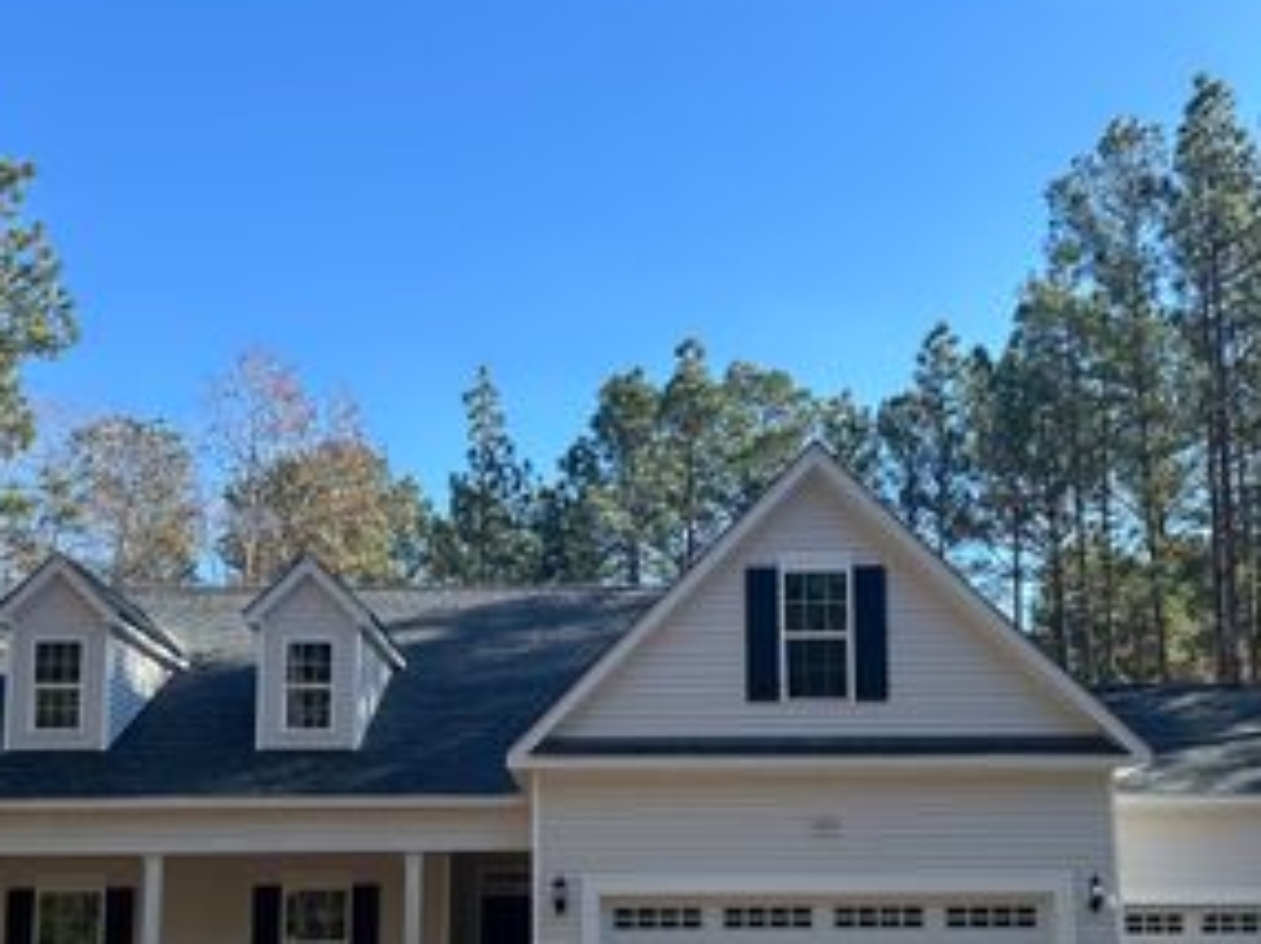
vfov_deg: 33.2
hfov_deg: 44.8
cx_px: 644
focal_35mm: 42
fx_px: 1529
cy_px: 765
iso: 80
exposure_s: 1/1562
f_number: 1.78
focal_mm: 6.86
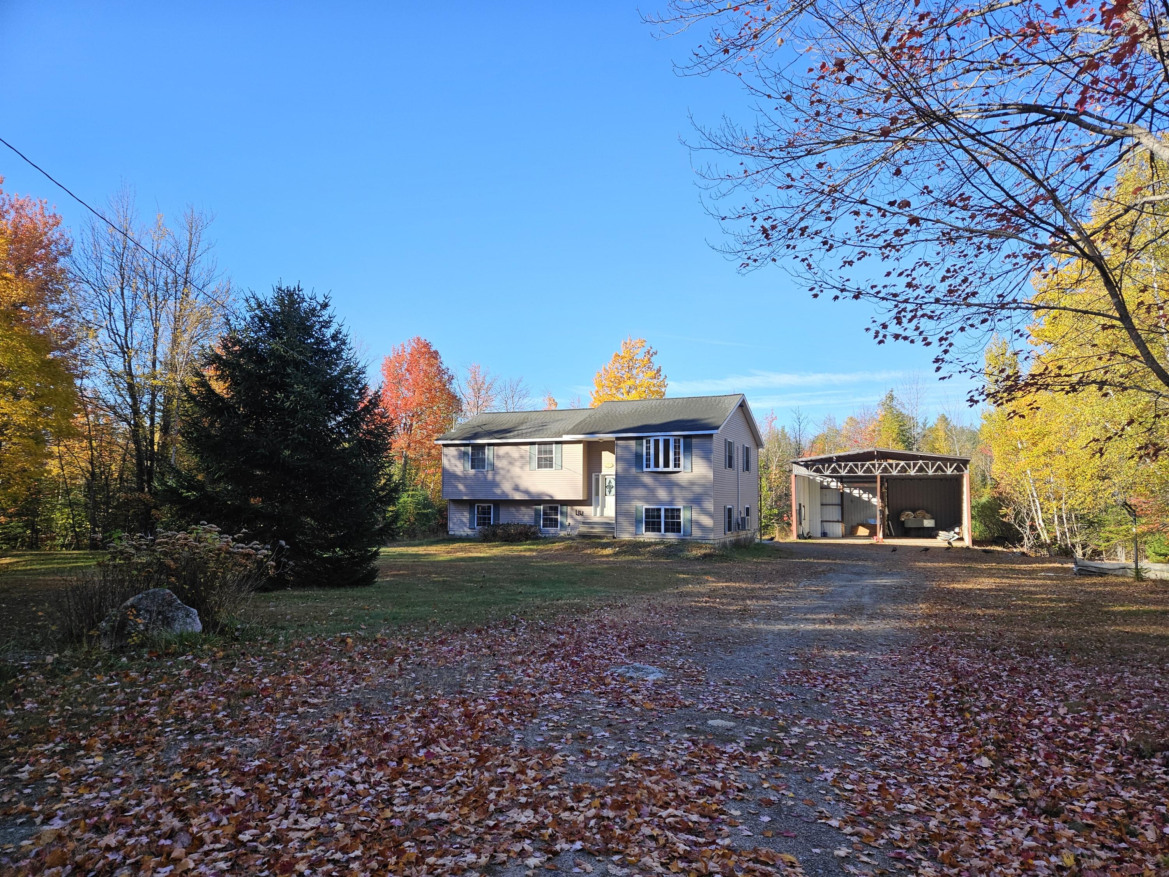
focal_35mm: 23
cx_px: 584
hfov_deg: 73.9
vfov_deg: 58.9
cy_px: 438
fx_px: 777
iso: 40
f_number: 1.8
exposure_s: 1/1176
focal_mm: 5.4
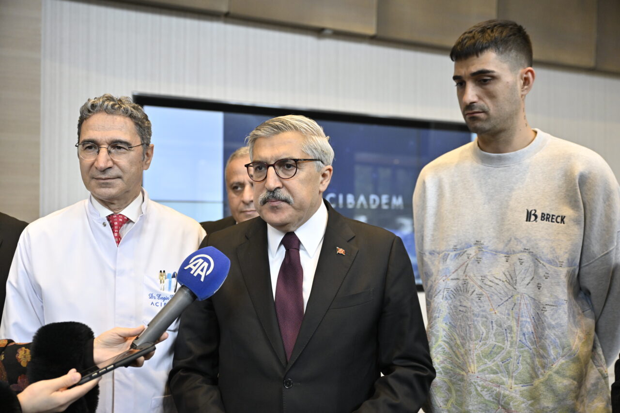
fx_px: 672
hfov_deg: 49.6
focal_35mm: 39
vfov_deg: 34.2
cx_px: 310
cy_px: 206
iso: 1600
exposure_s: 1/400
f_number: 3.2
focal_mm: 39
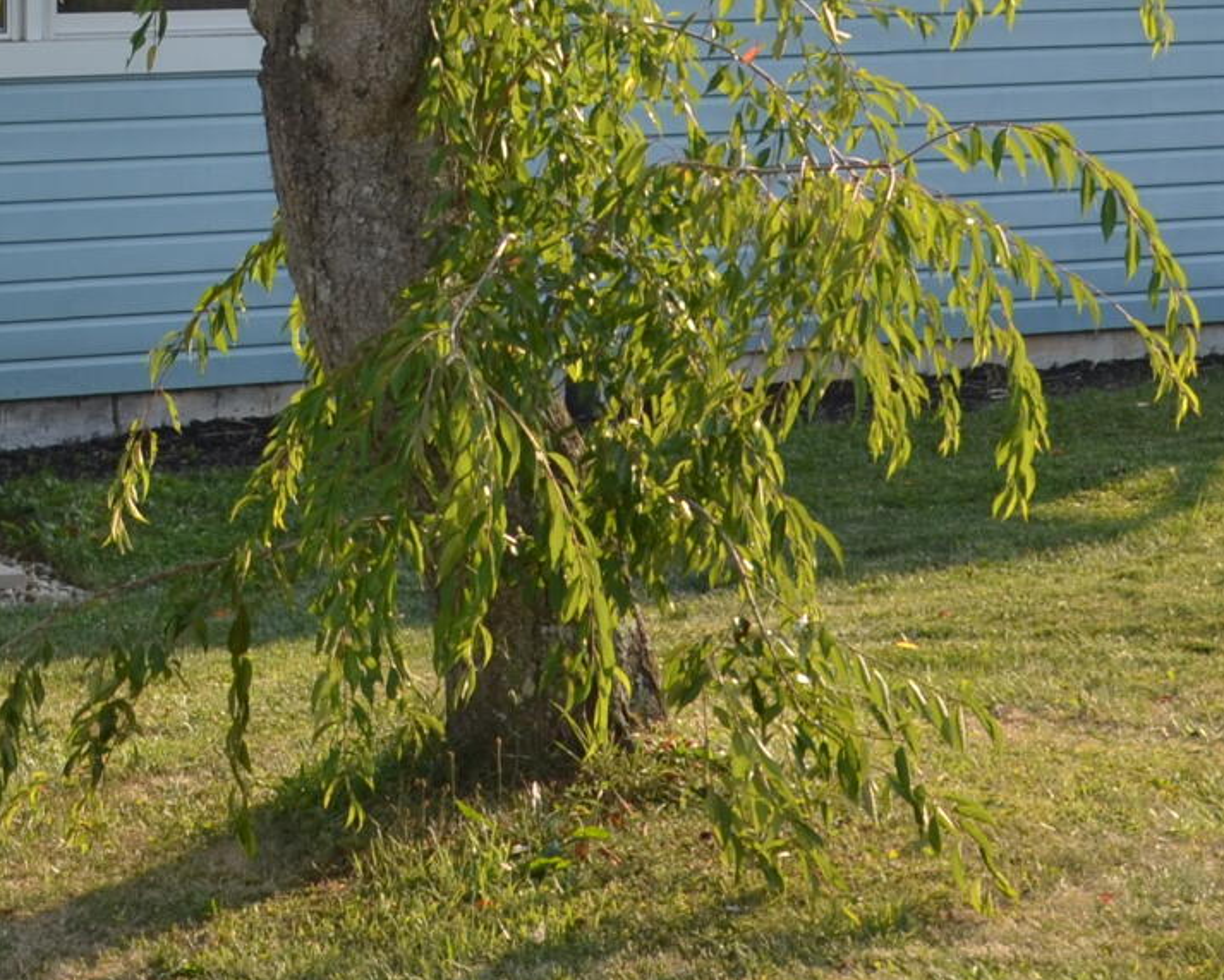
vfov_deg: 11.7
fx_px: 4711
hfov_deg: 14.1
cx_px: -421
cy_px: -150
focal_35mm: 130
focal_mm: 22
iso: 100
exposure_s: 1/250
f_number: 5.6
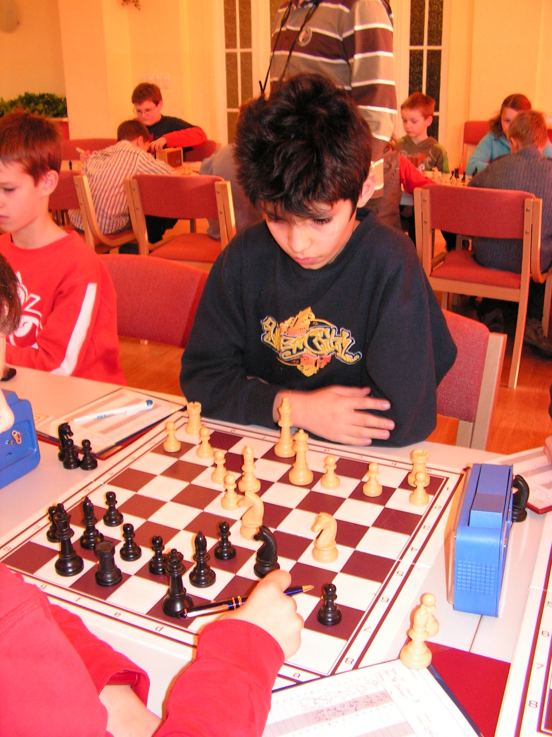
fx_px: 765
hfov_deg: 39.7
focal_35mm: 36
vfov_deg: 51.4
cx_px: 276
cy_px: 368
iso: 200
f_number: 3.2
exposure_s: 1/40
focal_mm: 6
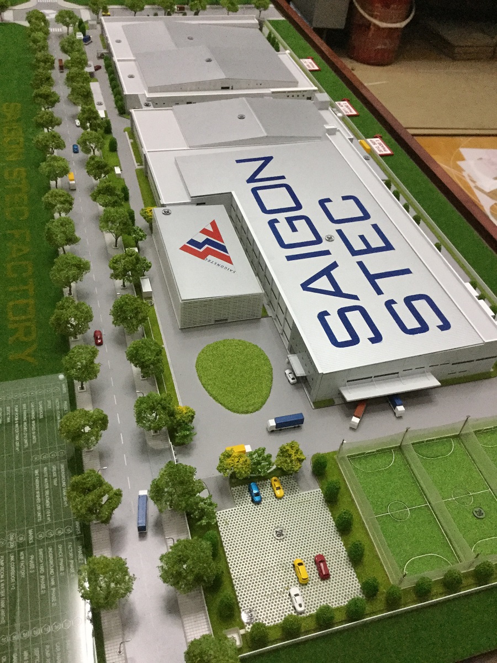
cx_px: 248
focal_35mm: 31
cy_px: 332
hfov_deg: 45.4
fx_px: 593
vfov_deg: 58.4
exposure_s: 1/25
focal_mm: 3.3
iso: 250
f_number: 2.4
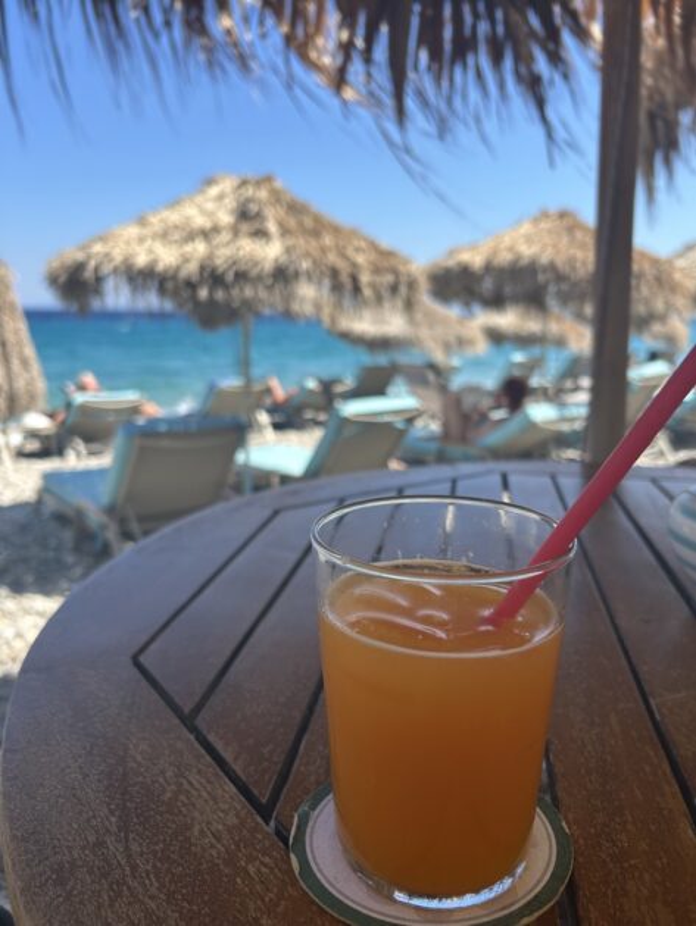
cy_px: 463
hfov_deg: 53.1
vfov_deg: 67.3
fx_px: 697
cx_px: 348
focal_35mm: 26
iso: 50
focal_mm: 5.7
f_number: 1.5
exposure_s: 1/2299
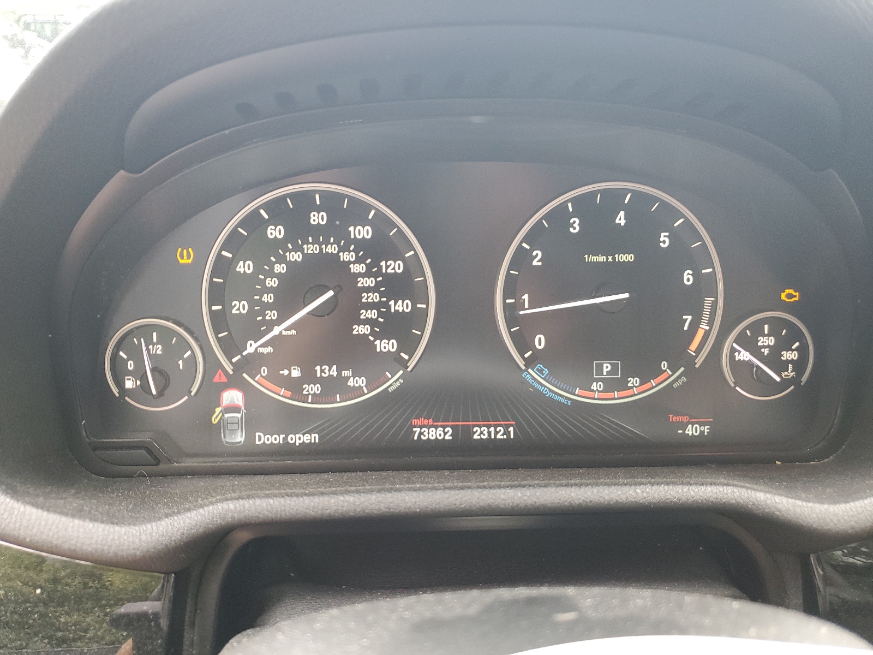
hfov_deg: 67.3
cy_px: 328
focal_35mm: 26
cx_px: 436
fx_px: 656
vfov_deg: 53.1
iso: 108
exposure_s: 1/60.2
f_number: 1.5
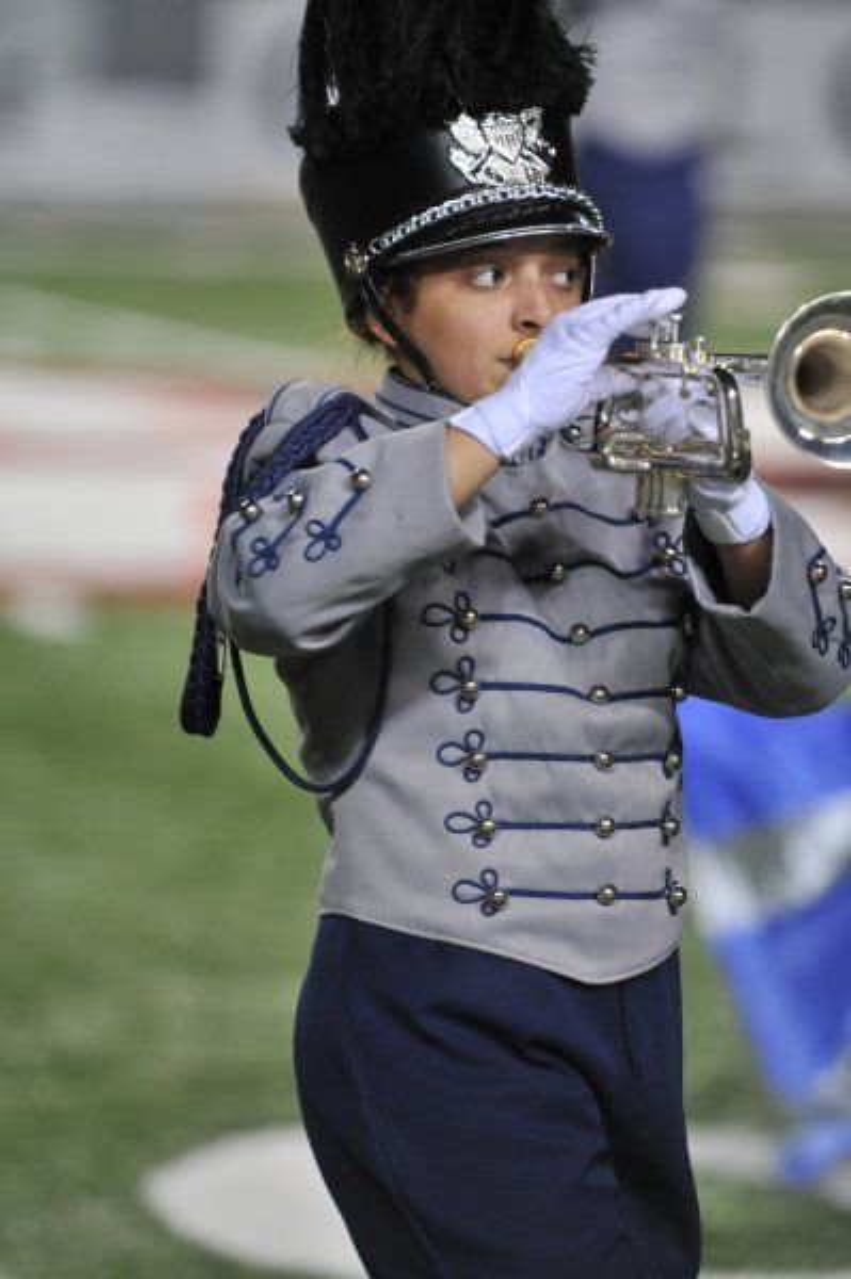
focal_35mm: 300
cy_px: 640
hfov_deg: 4.6
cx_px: 426
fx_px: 10655
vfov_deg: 6.9
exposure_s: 1/320
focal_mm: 200
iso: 800
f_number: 2.8
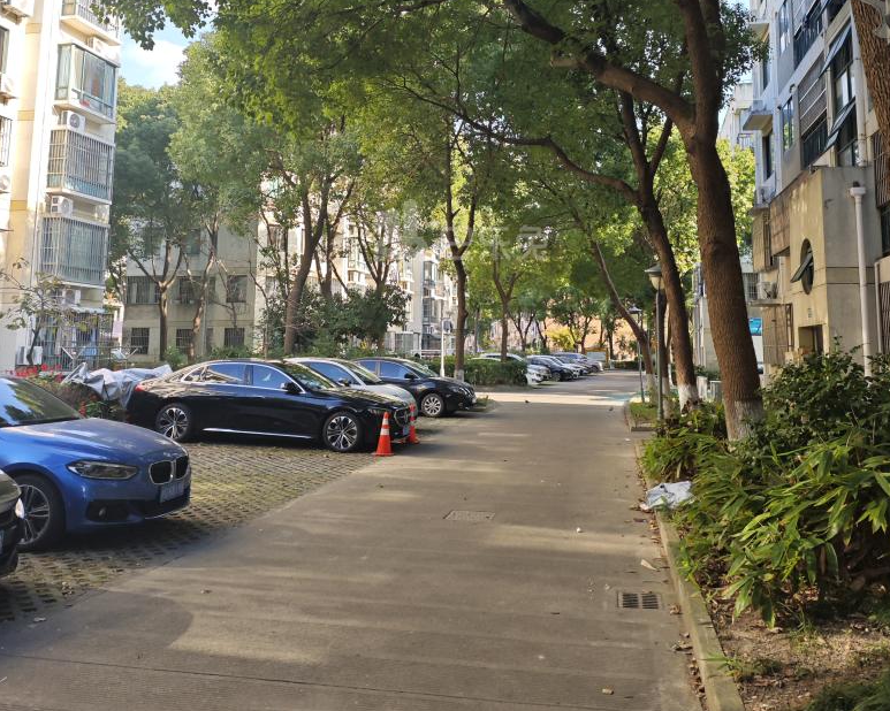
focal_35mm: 31
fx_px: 816
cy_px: 232
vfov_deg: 46.3
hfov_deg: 57.2
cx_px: 458
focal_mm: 6.55
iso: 50
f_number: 1.6
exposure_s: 1/689
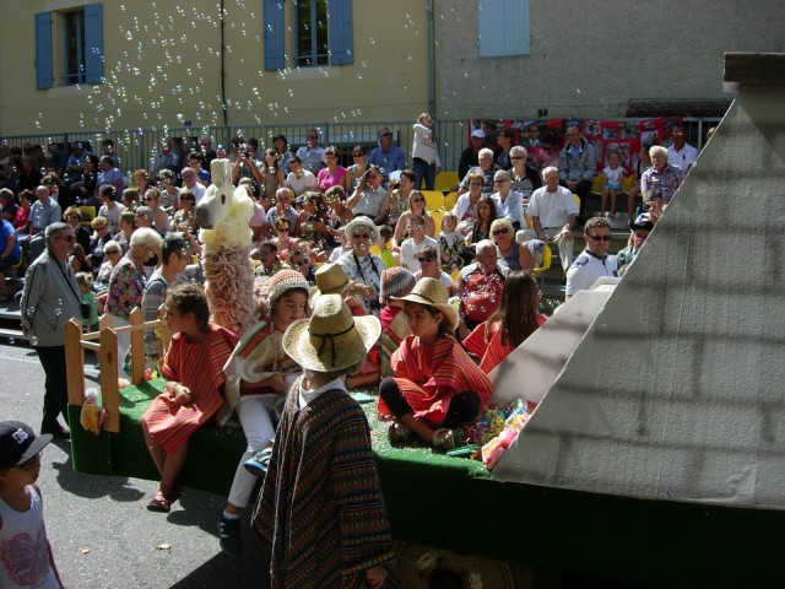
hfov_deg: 49.0
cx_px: 392
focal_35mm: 38
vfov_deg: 37.7
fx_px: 862
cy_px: 294
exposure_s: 1/1024
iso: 64
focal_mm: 7.8
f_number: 2.8
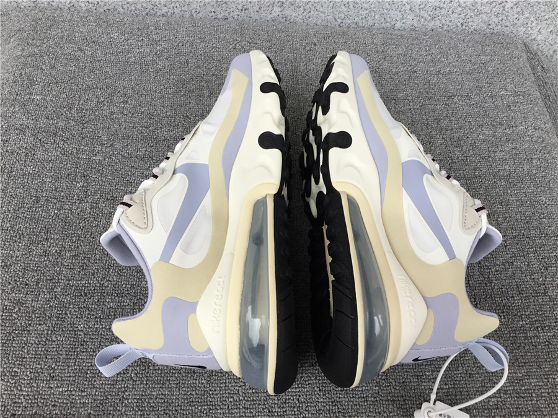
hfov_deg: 58.4
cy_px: 209
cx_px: 279
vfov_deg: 45.4
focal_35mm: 31
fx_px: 500
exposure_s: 1/242
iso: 25
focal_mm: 3.3
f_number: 2.4
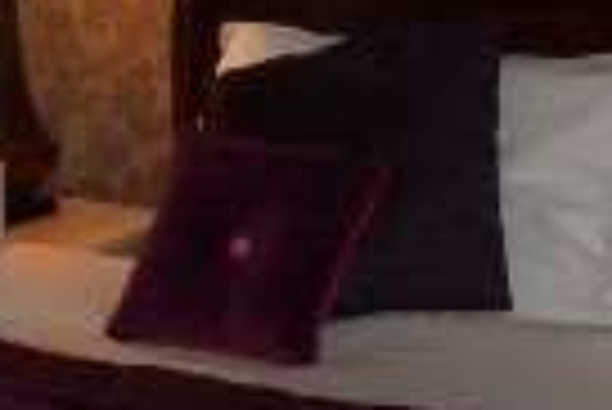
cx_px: 410
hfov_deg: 9.6
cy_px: 437
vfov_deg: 6.4
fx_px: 3642
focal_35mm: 214
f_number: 2.6
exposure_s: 1/60
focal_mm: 5.8
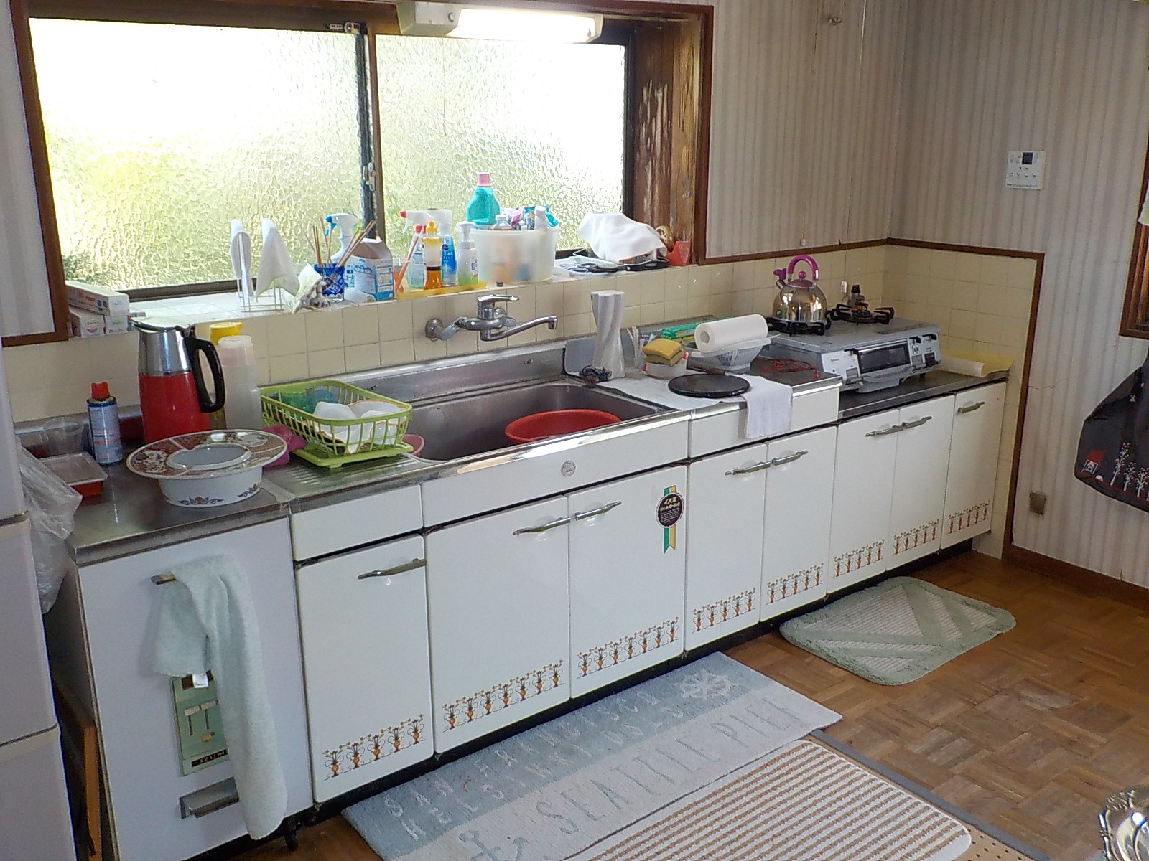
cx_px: 574
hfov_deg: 60.0
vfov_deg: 46.8
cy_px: 430
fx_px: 996
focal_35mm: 30
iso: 250
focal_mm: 4.1
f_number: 3.3
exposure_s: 1/30
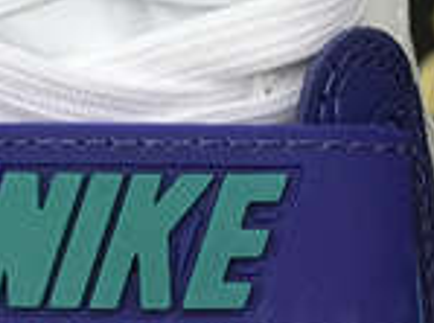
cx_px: 562
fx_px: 3552
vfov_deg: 5.2
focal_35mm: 284
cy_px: 549
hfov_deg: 6.9
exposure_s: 1/50
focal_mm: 6.6
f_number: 2.8
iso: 20
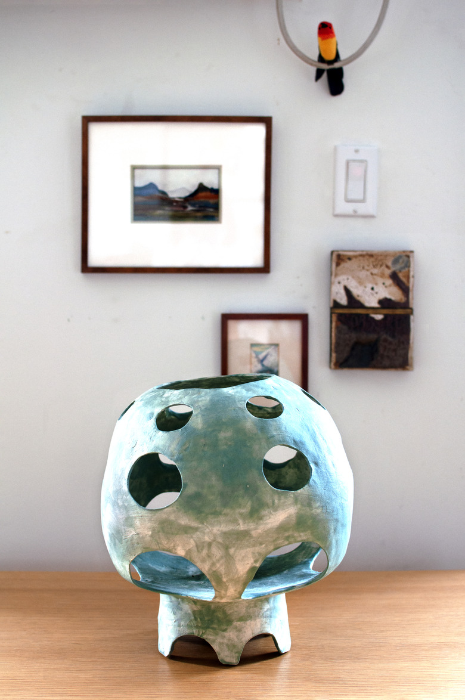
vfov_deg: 37.9
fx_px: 1020
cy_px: 350
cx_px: 232
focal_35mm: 52
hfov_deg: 25.7
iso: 320
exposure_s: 1/60
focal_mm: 35
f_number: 2.8
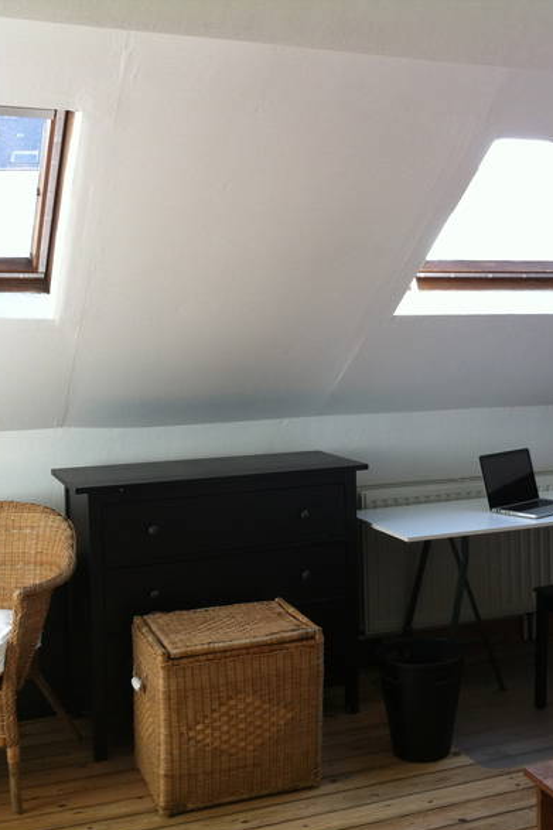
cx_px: 361
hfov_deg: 27.4
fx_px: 1130
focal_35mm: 49
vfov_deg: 40.4
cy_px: 417
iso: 100
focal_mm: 3.85
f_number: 2.8
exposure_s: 1/120
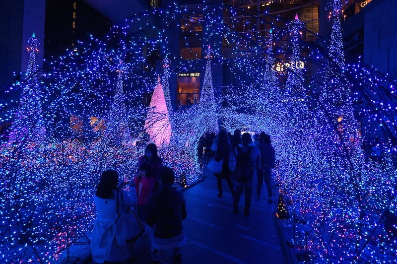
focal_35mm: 24
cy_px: 132
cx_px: 198
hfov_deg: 73.8
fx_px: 264
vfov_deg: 53.1
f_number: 4
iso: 400
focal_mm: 16
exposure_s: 1/60
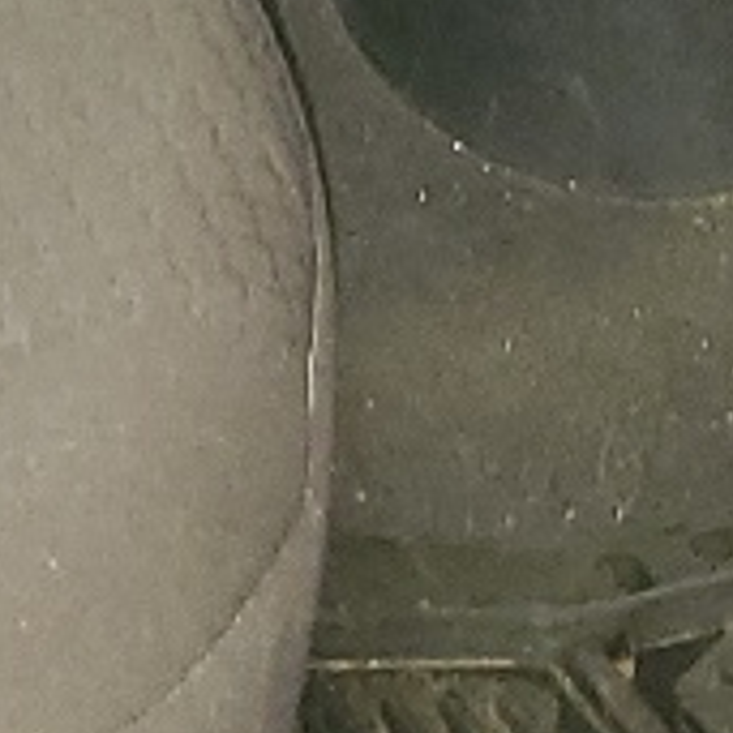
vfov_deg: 7.1
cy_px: -1642
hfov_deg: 7.8
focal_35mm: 215
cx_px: -742
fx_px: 5151
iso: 137
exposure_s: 1/11
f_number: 1.5
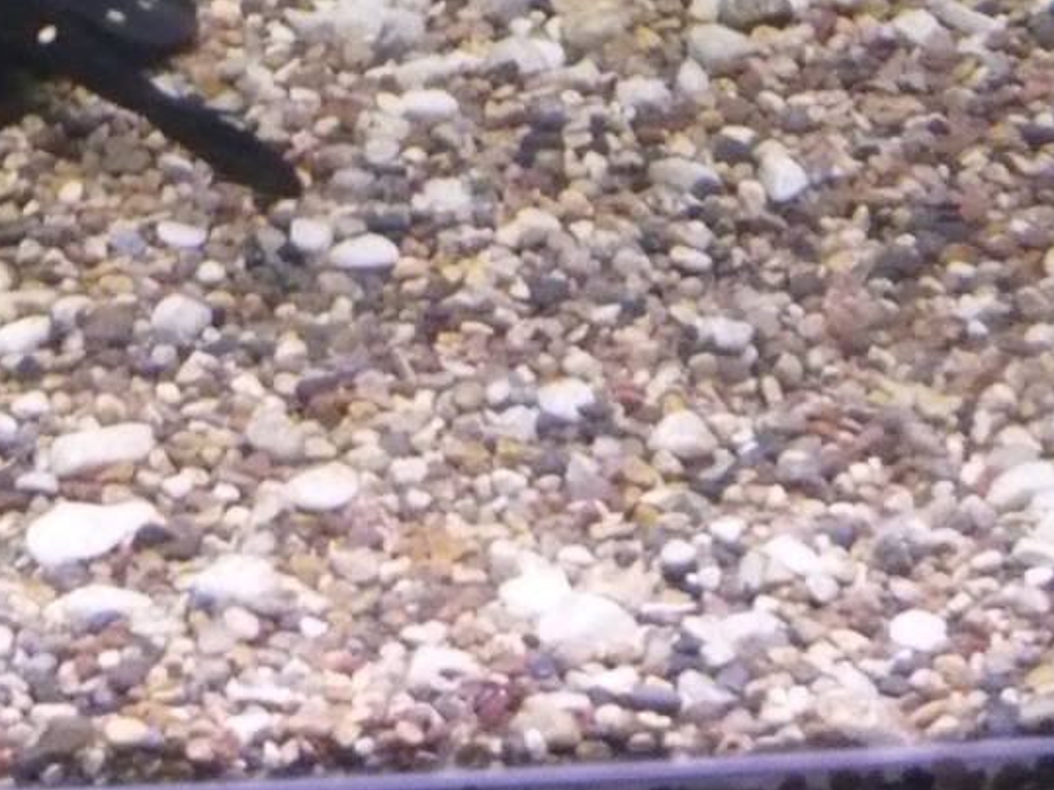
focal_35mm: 98
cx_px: -23
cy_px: -364
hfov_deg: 19.4
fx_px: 2983
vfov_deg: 14.2
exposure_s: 1/25
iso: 800
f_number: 2.8
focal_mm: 5.5
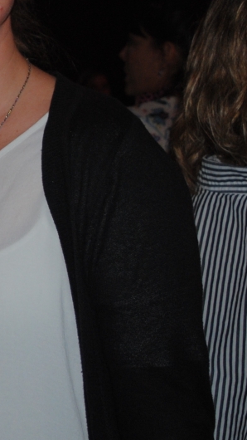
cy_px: 147
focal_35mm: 92
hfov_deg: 12.4
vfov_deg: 23.1
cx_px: -149
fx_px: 1072
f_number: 3.8
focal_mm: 20
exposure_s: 1/60
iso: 200
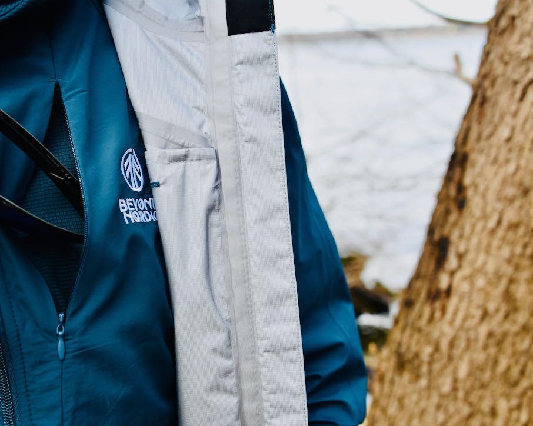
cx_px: 219
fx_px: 1025
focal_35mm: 65
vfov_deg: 23.5
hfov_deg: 29.1
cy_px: 212
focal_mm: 38
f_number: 5.6
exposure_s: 1/250
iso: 280
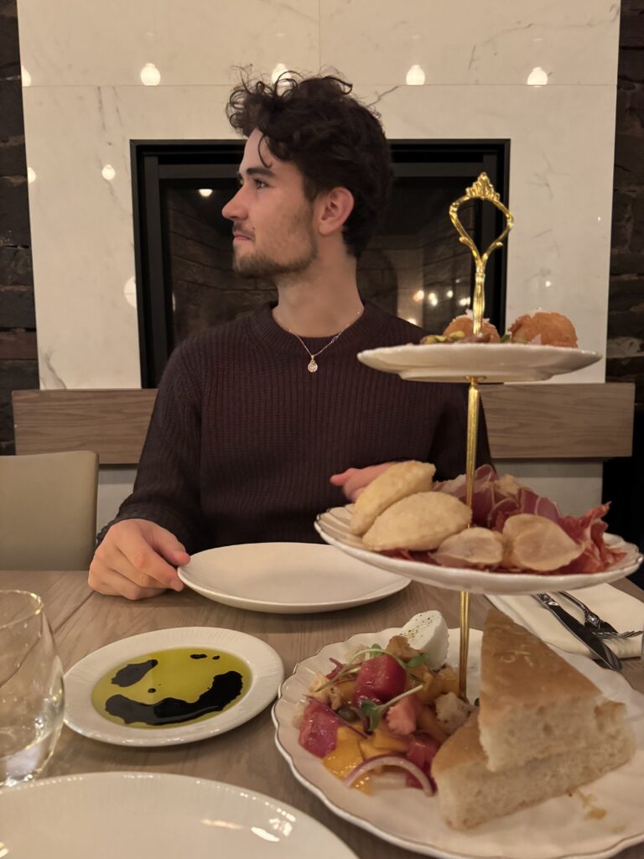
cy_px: 430
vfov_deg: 71.6
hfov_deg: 56.8
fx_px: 595
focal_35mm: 24
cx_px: 322
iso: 1600
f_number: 1.78
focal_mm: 6.76
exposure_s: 1/30
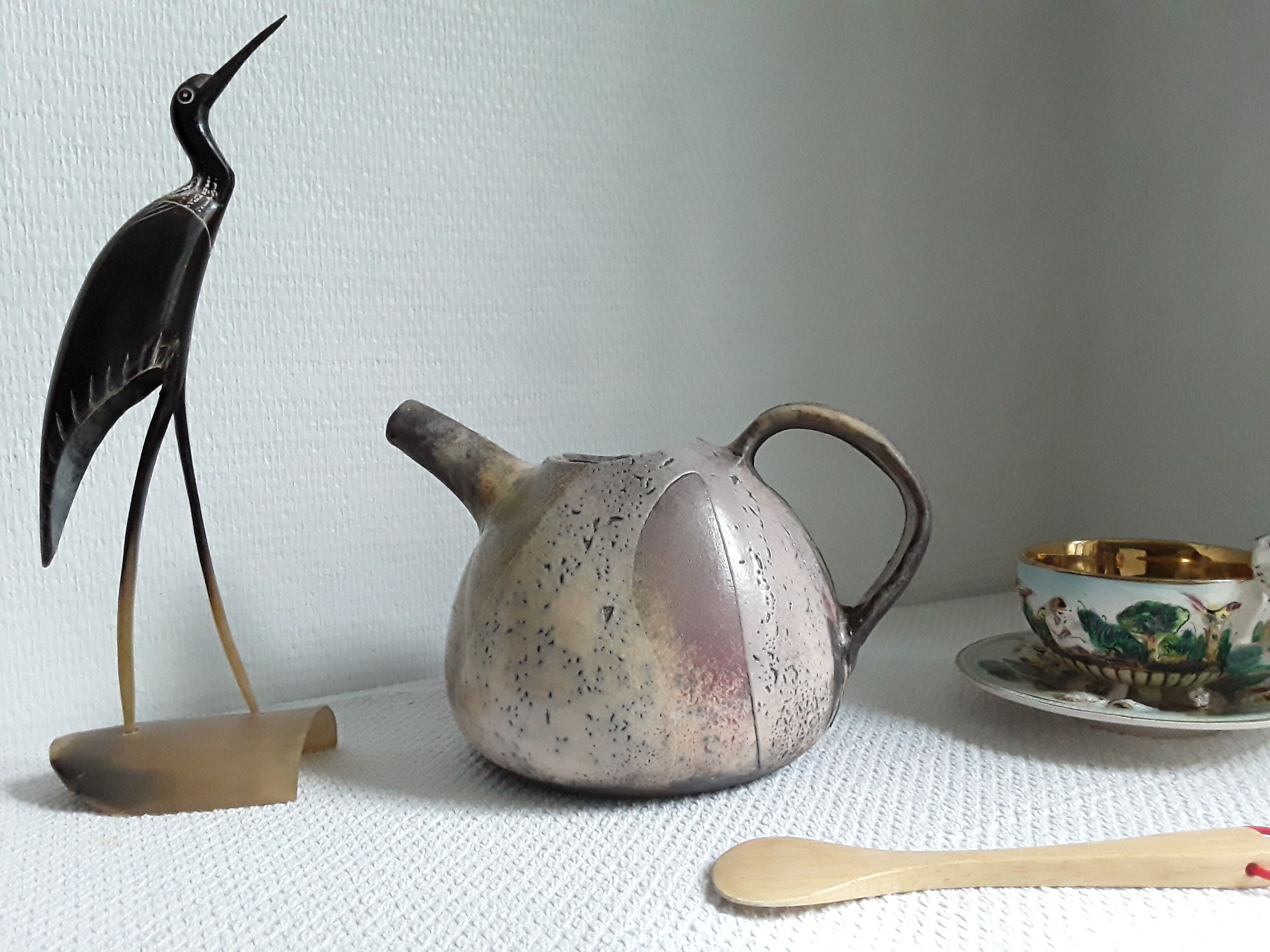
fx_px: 991
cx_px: 635
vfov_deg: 51.4
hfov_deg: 65.3
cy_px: 476
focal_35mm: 27
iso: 400
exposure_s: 1/260
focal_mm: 2.91
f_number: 1.9
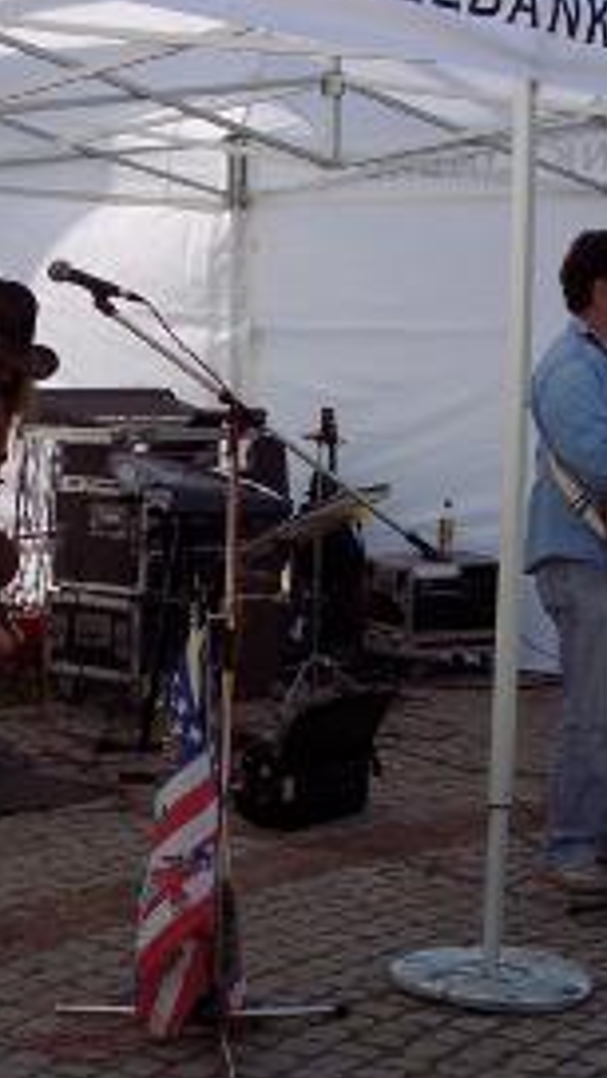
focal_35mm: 78
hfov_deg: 15.3
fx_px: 2232
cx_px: 32
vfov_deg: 27.2
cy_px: 489
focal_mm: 8
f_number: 4
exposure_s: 1/750
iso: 100
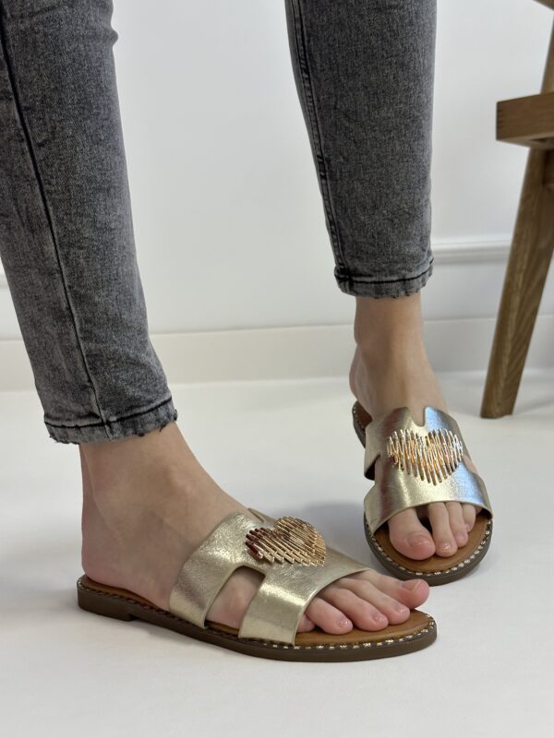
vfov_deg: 39.7
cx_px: 277
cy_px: 369
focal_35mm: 48
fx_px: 1024
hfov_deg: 30.3
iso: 125
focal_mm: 6.86
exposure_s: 1/100
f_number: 1.78
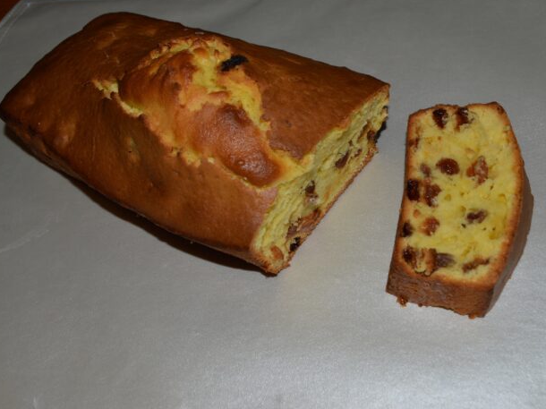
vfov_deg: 33.6
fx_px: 678
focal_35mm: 43
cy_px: 202
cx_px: 301
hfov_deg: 43.8
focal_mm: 26
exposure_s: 1/60
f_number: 8
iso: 100
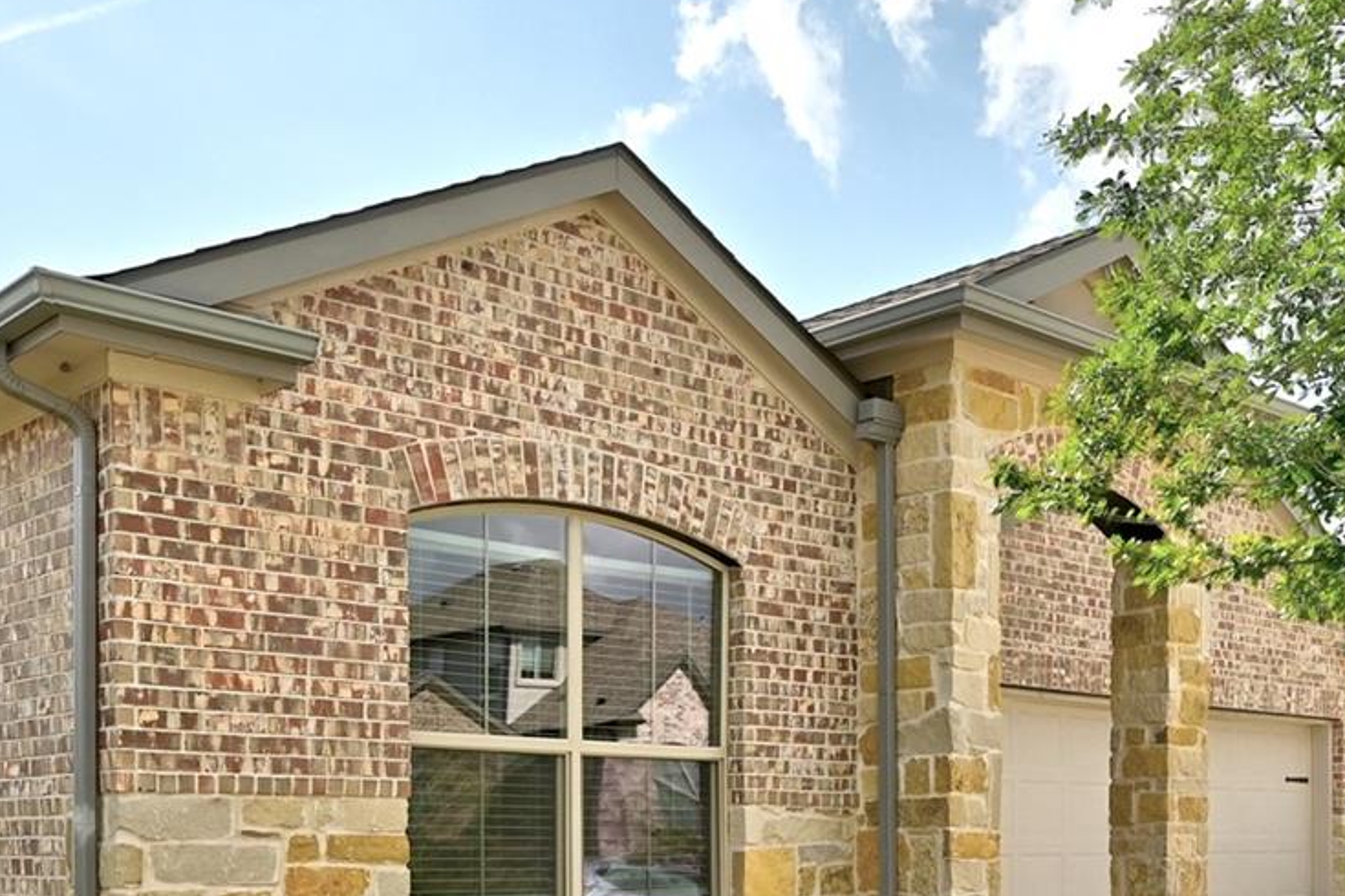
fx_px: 1457
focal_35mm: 39
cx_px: 783
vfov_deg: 32.7
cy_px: 784
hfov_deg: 49.3
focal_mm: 14
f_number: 10
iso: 400
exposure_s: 1/320
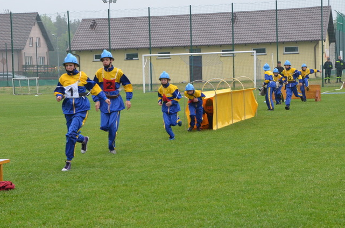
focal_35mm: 103
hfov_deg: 19.9
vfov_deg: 13.2
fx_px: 985
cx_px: 159
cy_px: 118
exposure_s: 1/800
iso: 1600
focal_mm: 62
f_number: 7.1
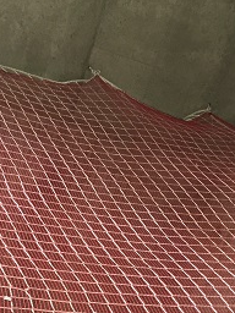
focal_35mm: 74
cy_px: 375
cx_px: 127
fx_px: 670
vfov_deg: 24.0
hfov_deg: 19.9
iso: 50
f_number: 2.2
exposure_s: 1/30
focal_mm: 4.15
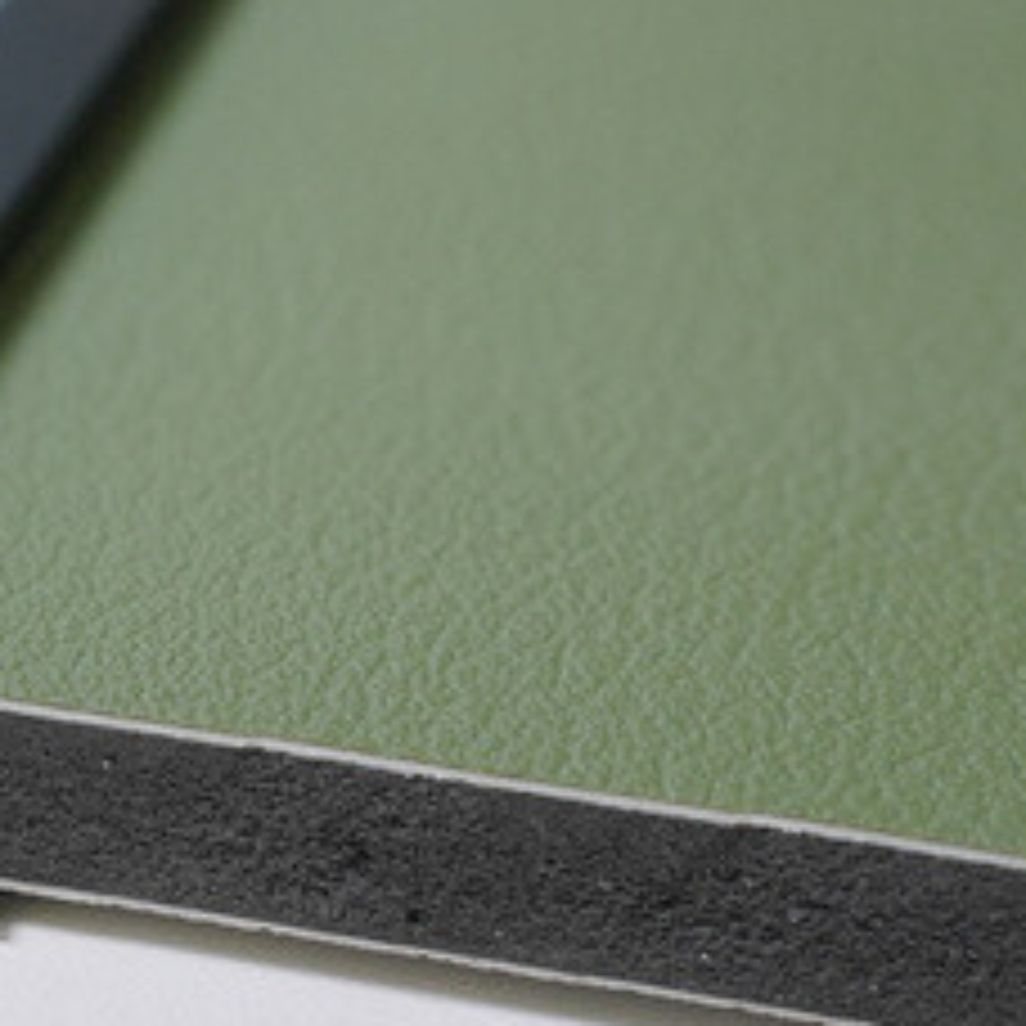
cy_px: 634
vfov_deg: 14.2
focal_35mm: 123
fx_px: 4125
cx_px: -202
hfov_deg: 13.8
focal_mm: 43
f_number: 9
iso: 1000
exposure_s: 1/60
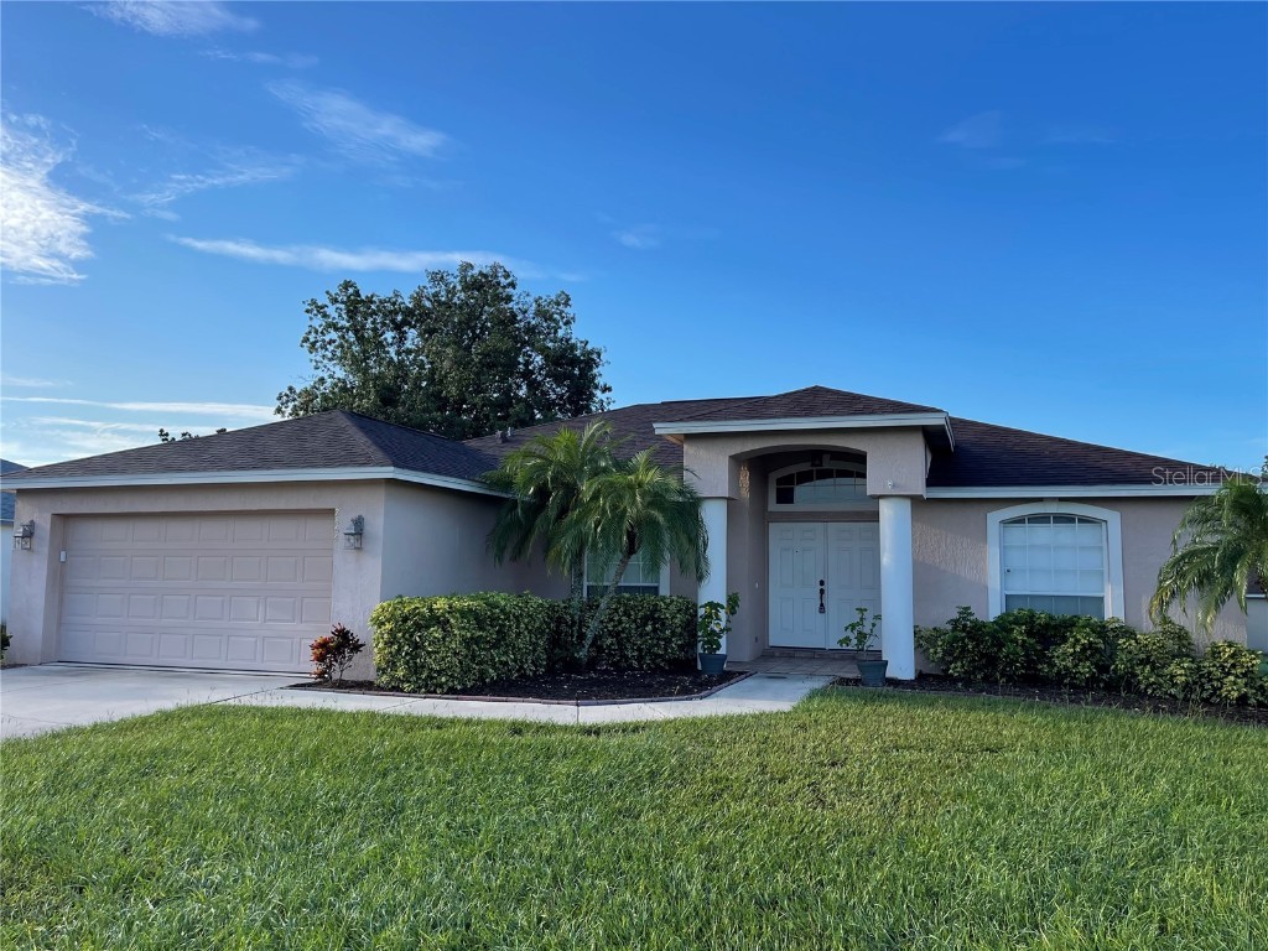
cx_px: 634
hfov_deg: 67.3
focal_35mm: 26
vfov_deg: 53.1
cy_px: 476
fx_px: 952
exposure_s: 1/1821
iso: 32
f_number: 1.6
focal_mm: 5.1
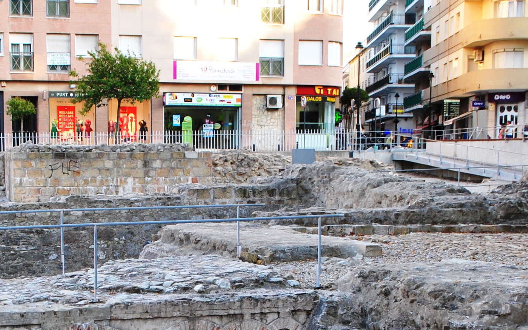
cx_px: 183
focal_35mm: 70
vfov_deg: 18.2
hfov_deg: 29.2
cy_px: 311
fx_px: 1007
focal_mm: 22
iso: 200
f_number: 7.1
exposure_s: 1/60
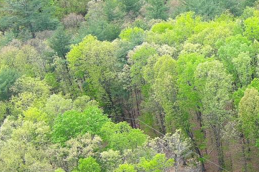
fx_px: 827
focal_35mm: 115
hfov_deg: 15.8
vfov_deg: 11.9
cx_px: 427
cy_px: 27
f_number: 2.8
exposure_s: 1/165
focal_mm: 10.57
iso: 100
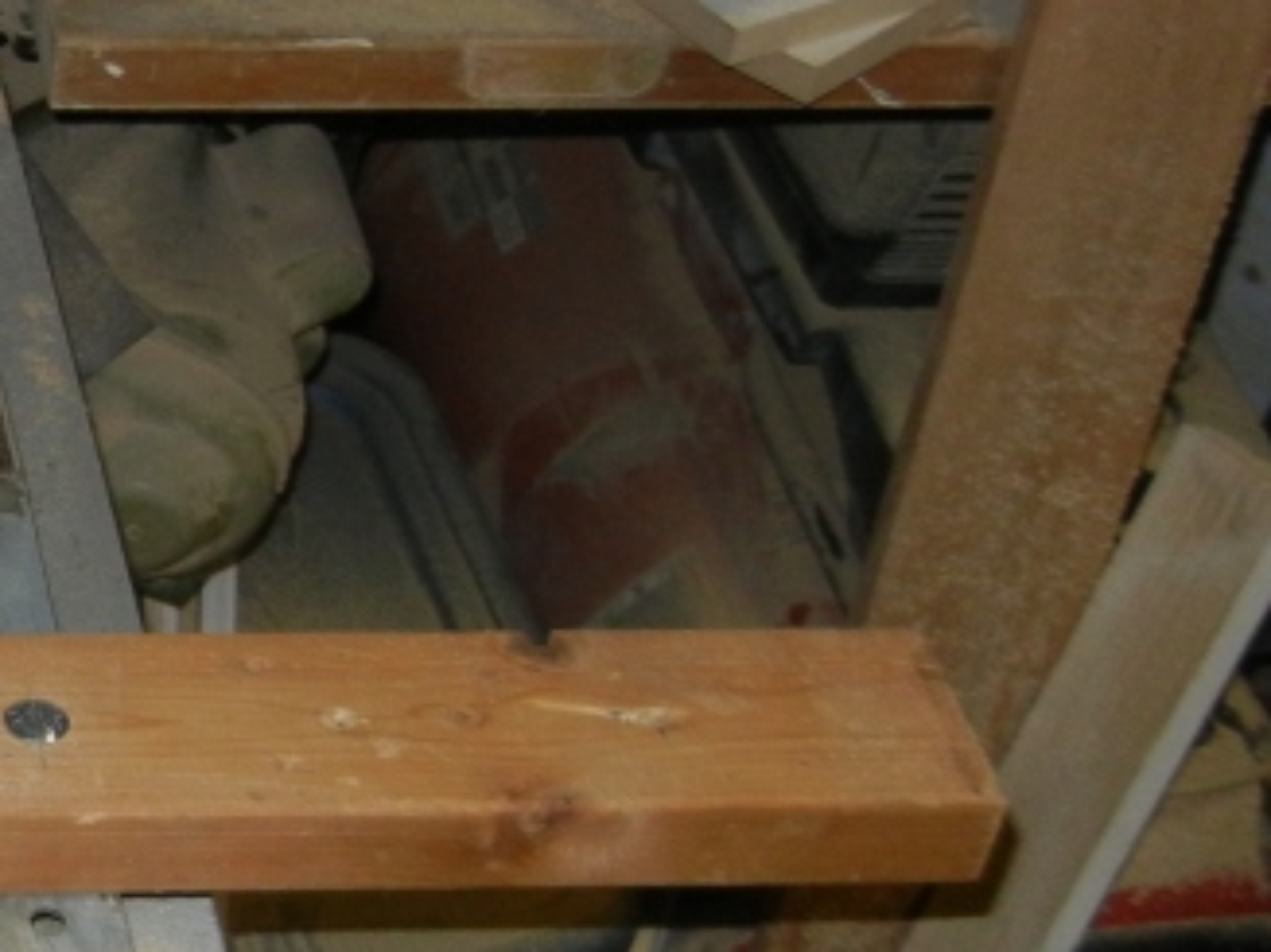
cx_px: -532
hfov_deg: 18.8
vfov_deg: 15.6
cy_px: 750
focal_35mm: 94
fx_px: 3450
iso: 200
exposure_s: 1/30
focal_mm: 5.4
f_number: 3.5
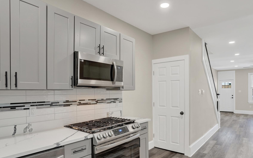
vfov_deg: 56.4
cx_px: 141
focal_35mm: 21
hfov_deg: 82.0
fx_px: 145
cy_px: 101
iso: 400
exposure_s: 1/8
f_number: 9
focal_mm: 17
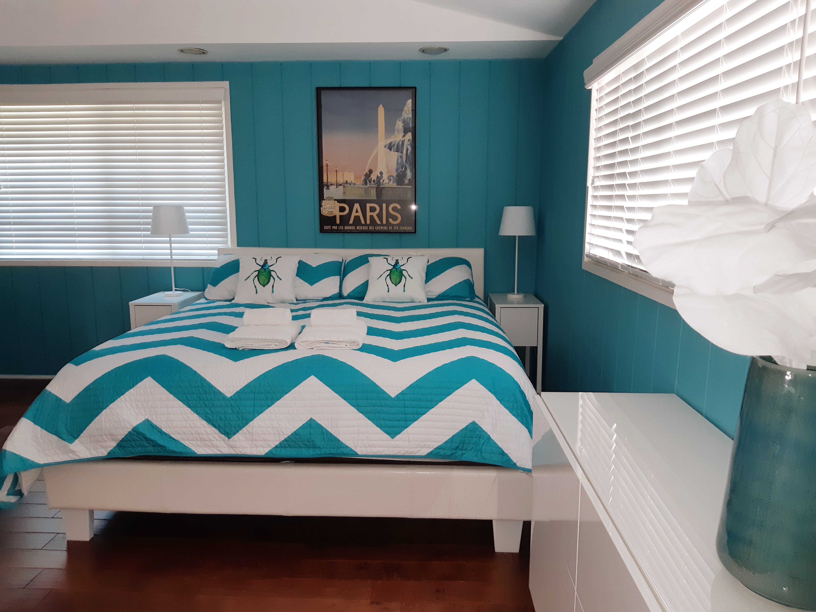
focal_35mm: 26
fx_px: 613
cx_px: 408
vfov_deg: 53.1
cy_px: 306
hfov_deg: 67.3
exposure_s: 1/33
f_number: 1.7
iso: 100
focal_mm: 3.93
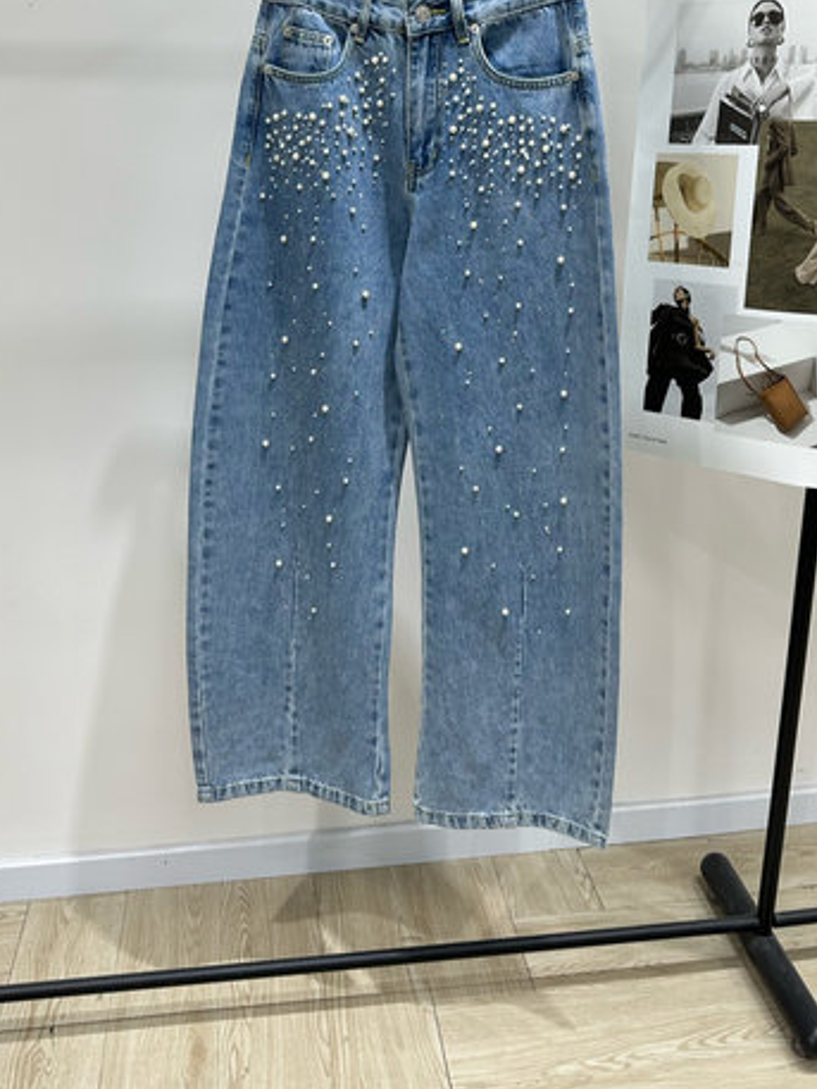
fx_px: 1101
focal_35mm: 35
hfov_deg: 40.7
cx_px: 445
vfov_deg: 52.0
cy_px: 404
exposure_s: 1/100
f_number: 1.78
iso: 80
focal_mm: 6.86
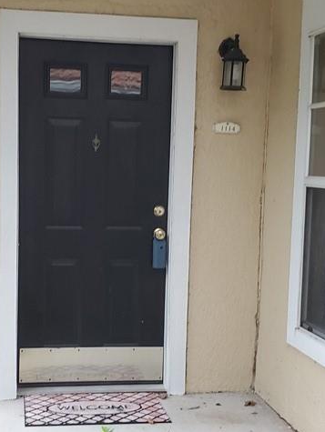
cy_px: 231
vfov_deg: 34.3
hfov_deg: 26.1
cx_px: 138
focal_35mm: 56
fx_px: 700
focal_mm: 4.3
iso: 200
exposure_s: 1/60
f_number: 2.4
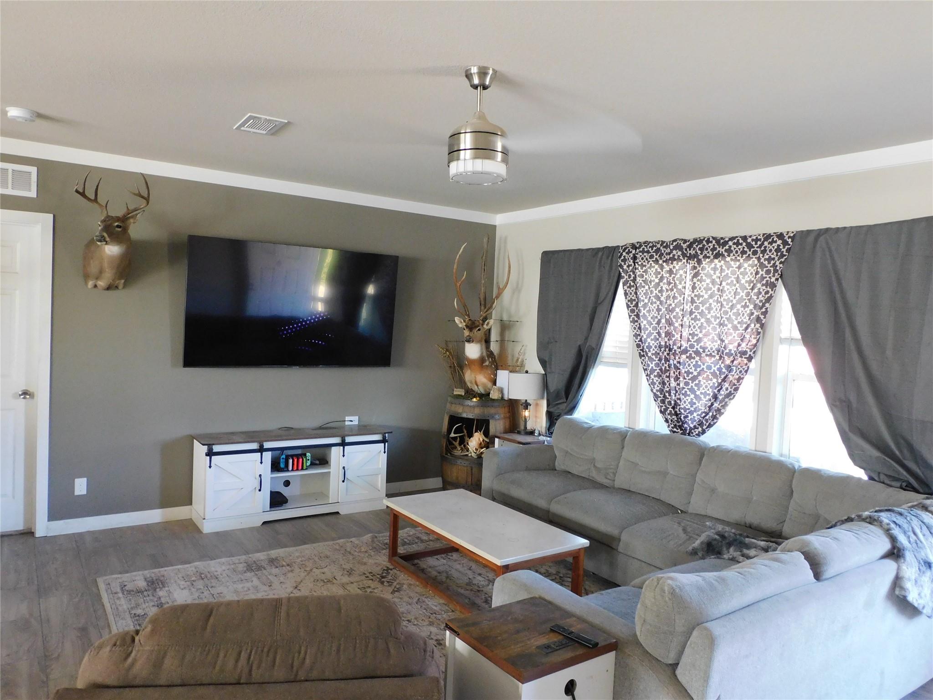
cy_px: 350
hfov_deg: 71.6
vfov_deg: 56.8
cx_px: 466
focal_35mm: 24
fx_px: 647
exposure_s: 1/25
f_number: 3.3
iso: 400
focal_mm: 4.3
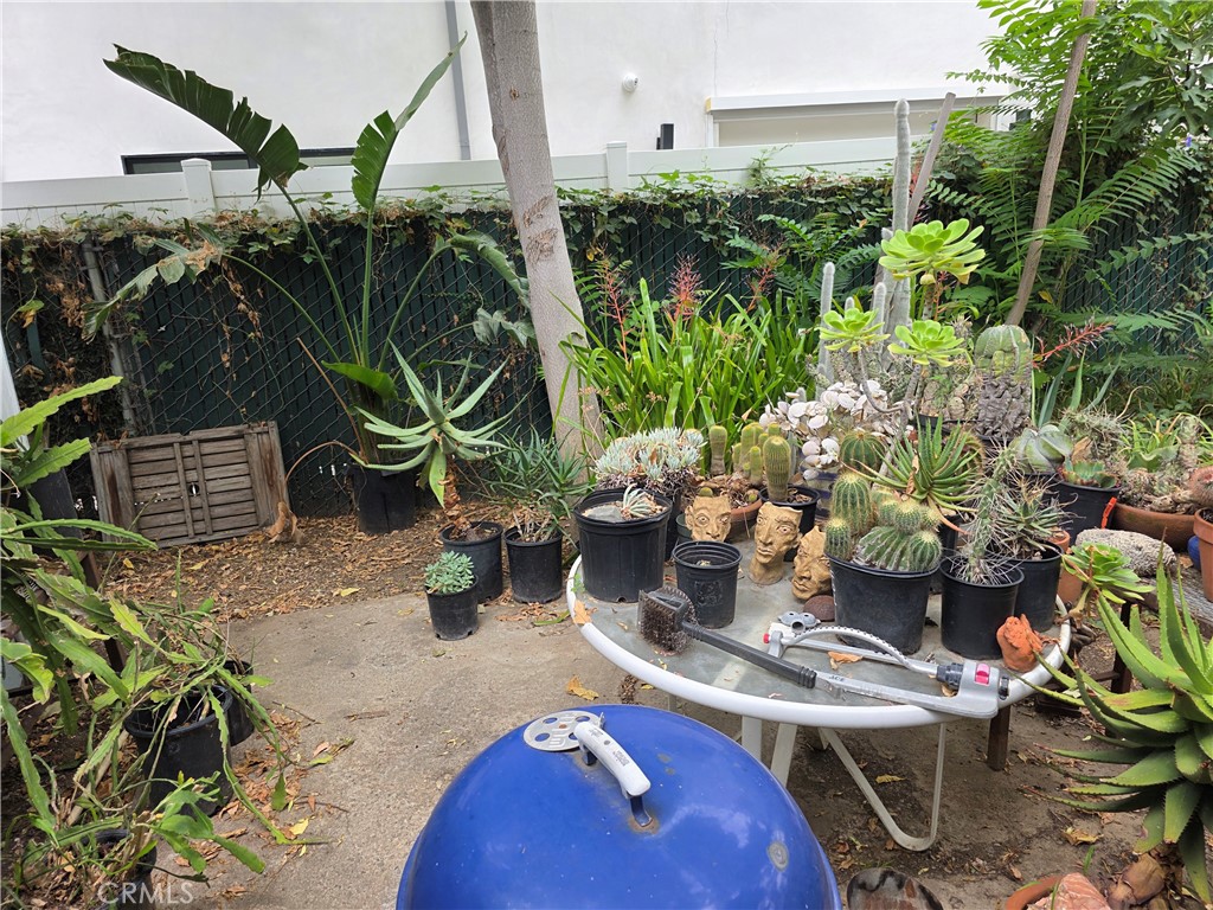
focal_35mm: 23
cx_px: 606
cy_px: 455
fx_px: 806
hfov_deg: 73.9
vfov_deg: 58.9
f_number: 1.7
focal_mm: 6.3
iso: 32
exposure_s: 1/180
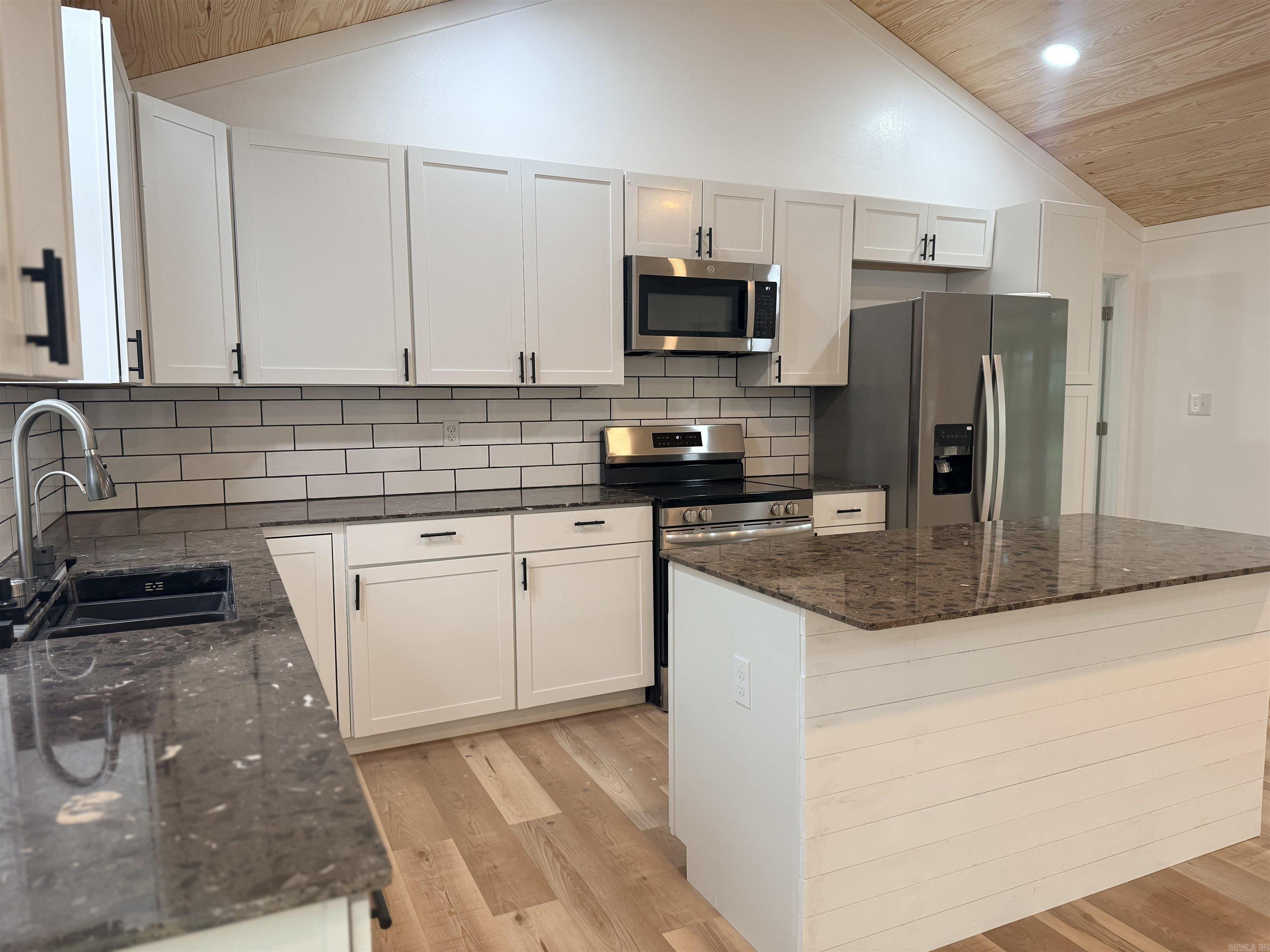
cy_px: 476
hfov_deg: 71.6
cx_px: 635
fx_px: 881
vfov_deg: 56.8
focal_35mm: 24
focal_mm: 6.76
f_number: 1.78
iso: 200
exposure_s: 1/120
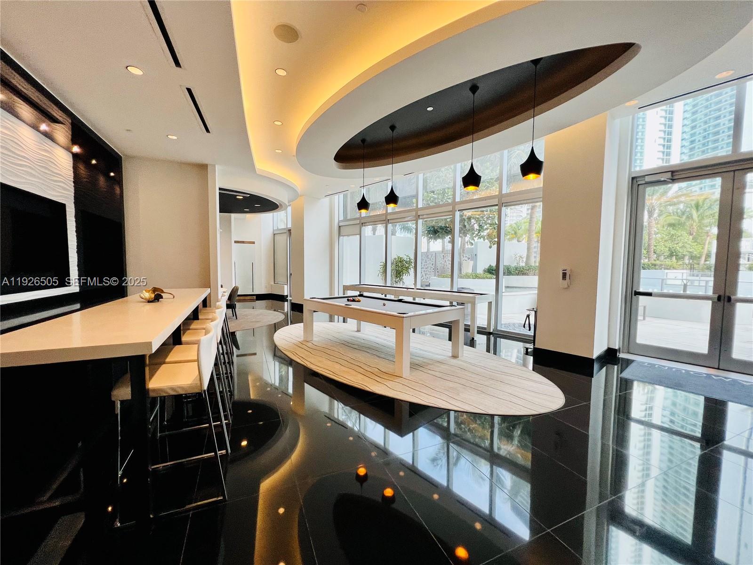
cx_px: 376
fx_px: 283
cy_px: 282
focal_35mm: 13
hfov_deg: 106.2
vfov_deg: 89.9
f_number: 1.8
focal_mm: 1.57
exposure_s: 1/120
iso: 64
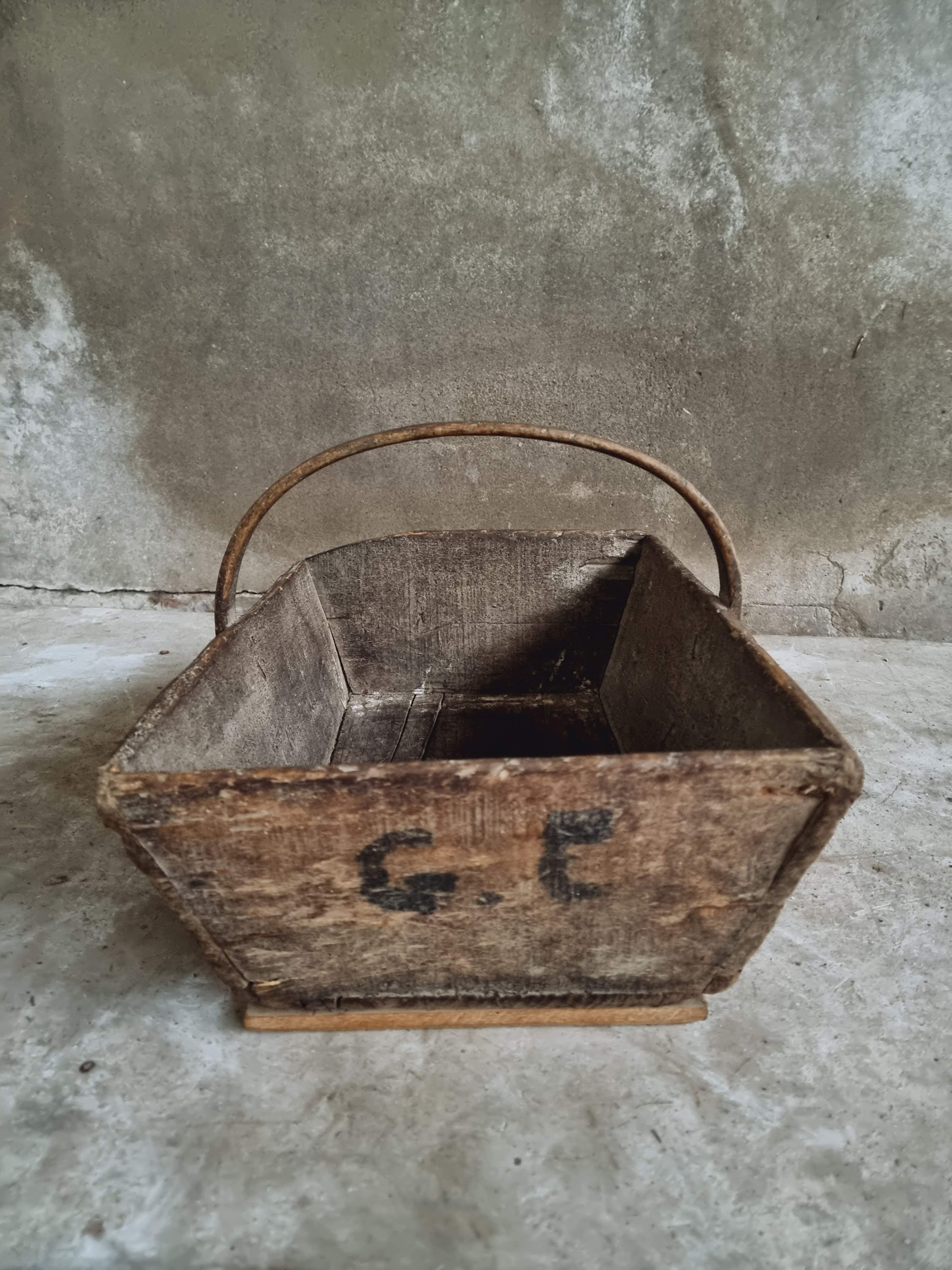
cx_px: 476
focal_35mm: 24
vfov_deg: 71.6
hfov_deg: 56.8
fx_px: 880
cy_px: 635
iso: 1600
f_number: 1.8
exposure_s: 1/25
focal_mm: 6.7
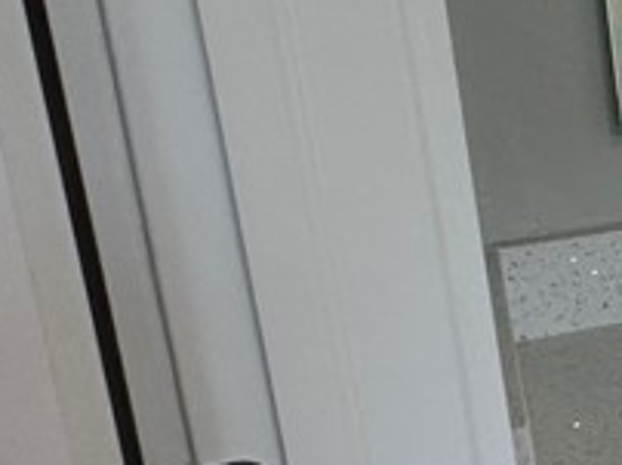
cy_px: 114
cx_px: 1386
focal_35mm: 71
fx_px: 1274
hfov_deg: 16.5
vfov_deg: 20.5
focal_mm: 2.22
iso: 160
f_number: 2.2
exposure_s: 1/100
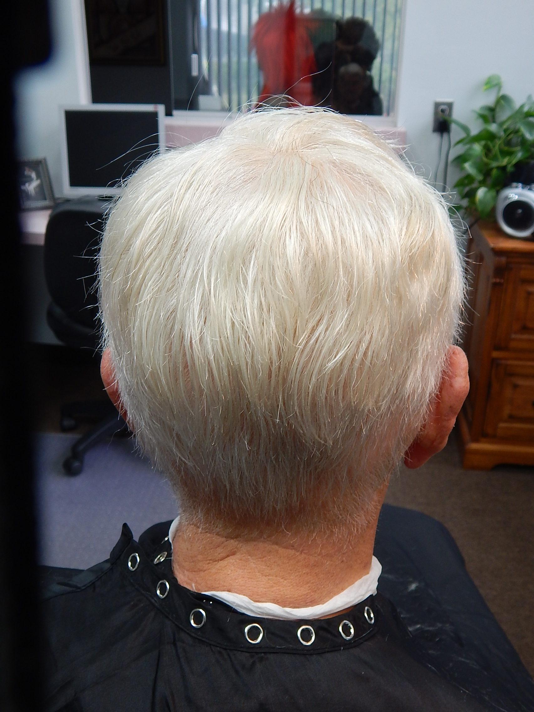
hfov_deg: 41.8
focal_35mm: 34
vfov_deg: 54.0
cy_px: 356
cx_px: 267
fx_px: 699
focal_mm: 6.1
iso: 160
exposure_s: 1/30
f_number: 3.3
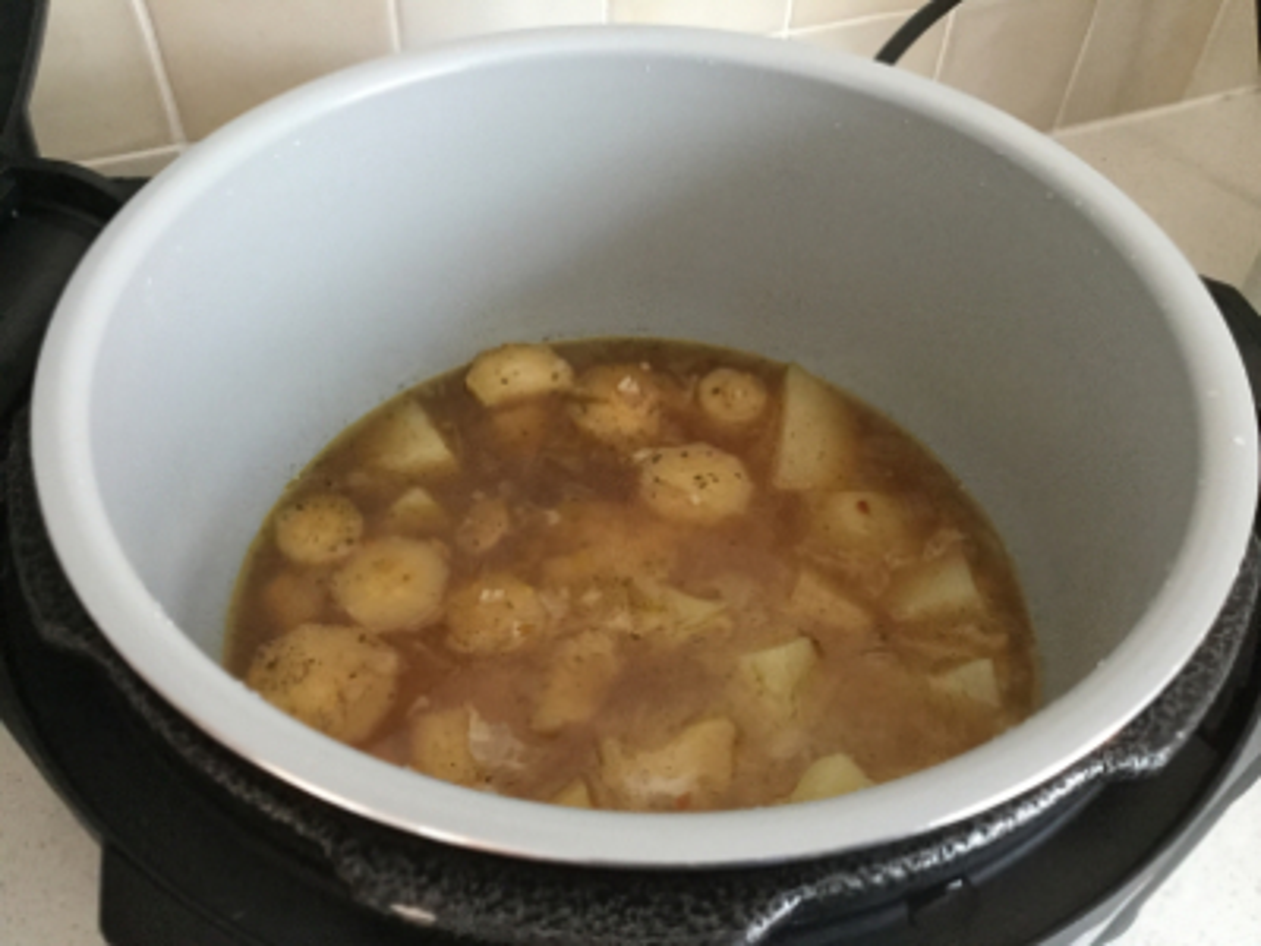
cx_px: 630
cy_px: 473
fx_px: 1129
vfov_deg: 45.4
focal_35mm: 31
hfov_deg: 58.4
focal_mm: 3.3
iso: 250
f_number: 2.4
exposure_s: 1/17
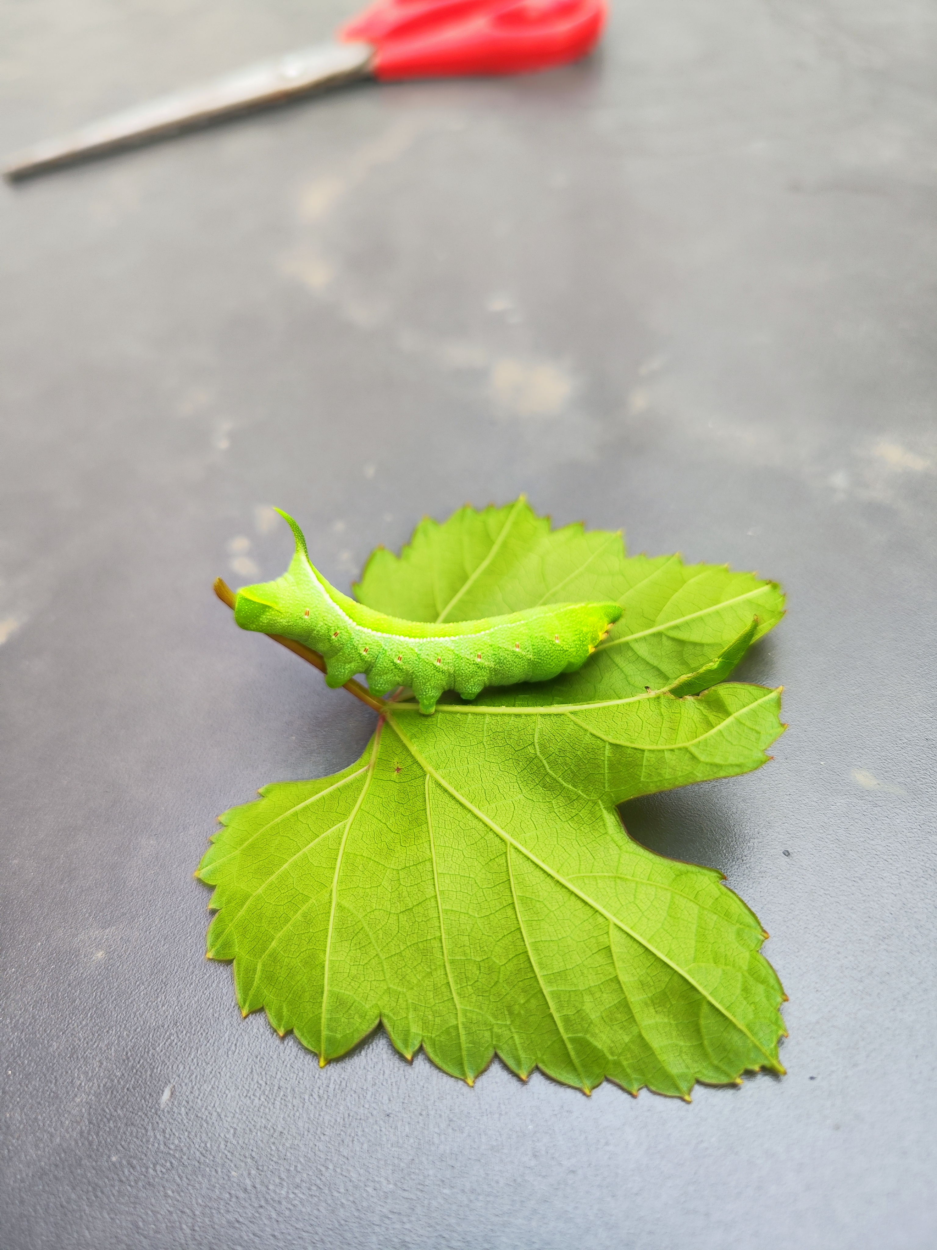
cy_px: 625
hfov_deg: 56.8
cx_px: 468
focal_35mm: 24
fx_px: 866
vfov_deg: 71.6
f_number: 1.9
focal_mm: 6.92
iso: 76
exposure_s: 1/100
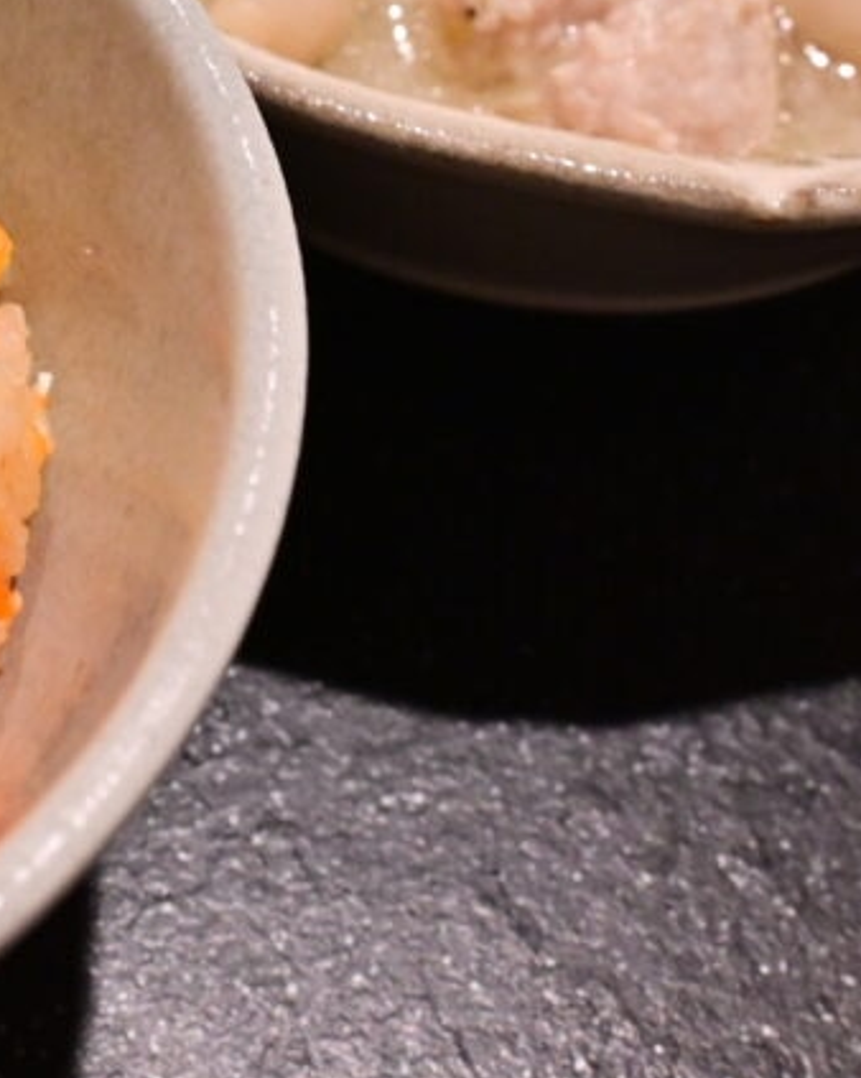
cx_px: -138
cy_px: 223
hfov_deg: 19.0
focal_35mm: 77
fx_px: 2445
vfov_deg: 24.5
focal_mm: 22.5
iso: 1000
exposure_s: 1/15
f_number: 6.3
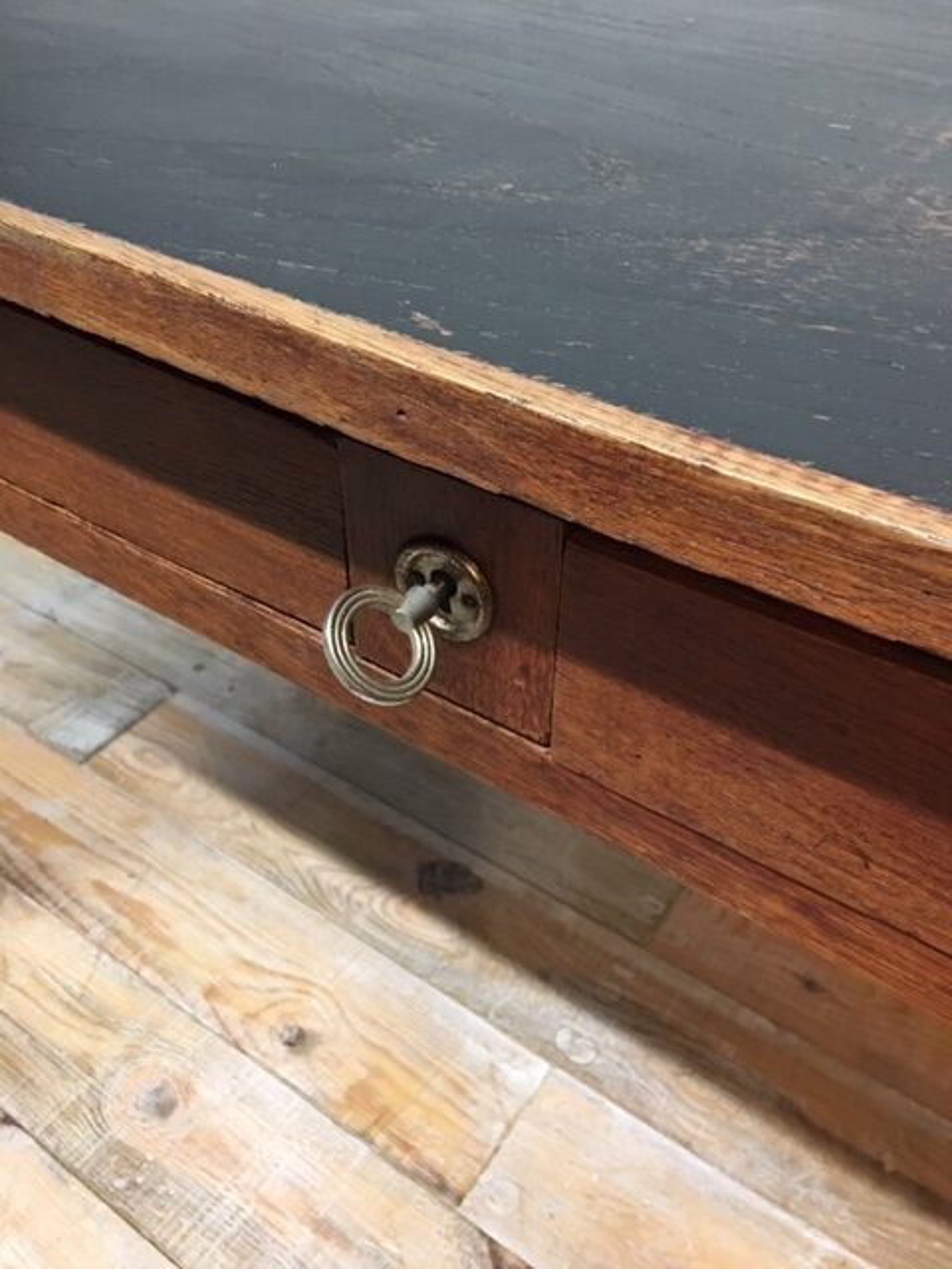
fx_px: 1063
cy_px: 634
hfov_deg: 48.2
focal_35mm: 29
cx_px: 476
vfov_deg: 61.7
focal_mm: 4.15
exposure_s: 1/17
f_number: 2.2
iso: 100
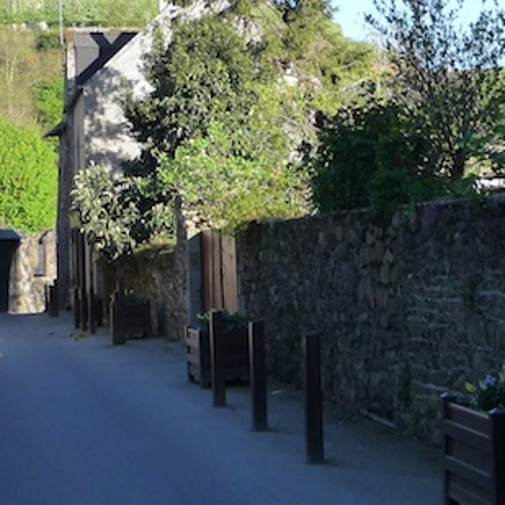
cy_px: 88
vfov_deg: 16.7
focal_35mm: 103
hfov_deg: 16.9
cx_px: 227
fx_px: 1700
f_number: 4.1
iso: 160
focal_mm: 7.6
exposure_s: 1/250
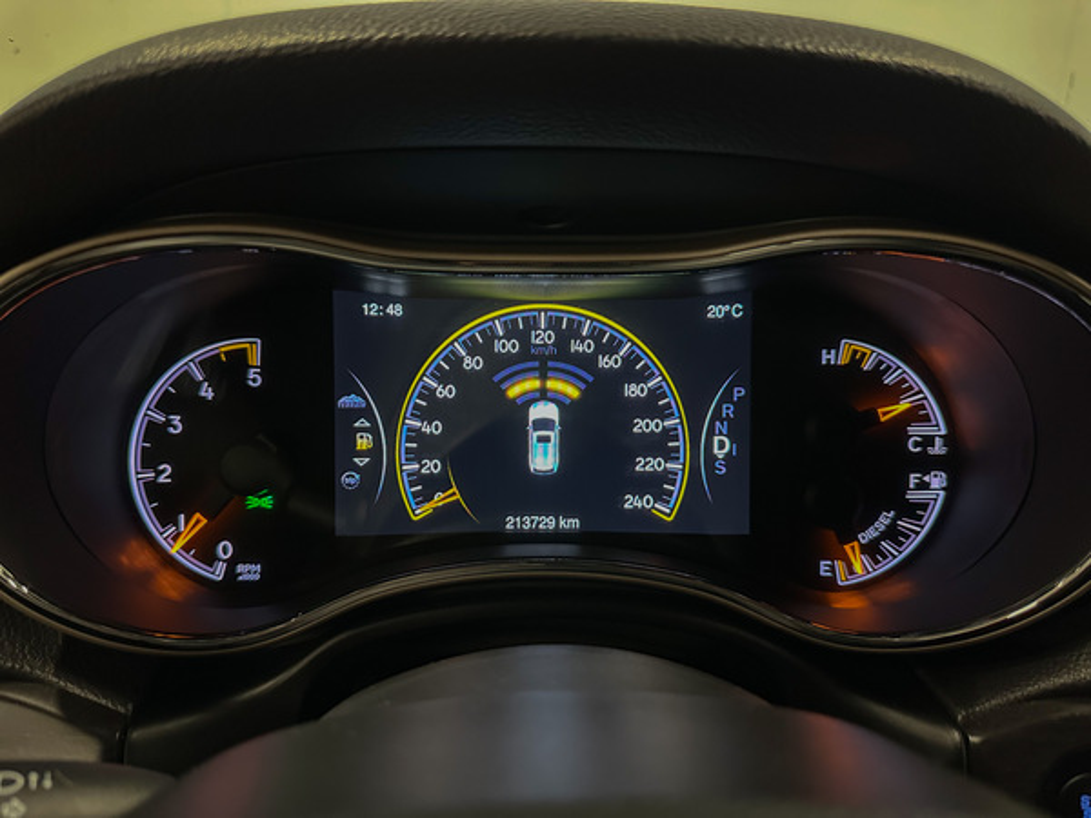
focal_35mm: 24
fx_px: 756
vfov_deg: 56.8
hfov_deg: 71.6
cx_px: 546
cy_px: 409
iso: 640
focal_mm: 6.86
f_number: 1.78
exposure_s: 1/50
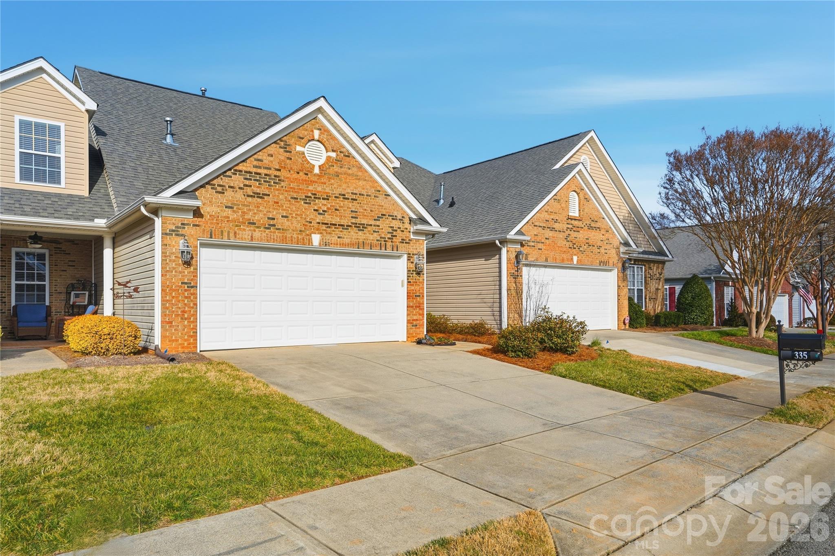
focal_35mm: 23
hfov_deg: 76.1
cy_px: 278
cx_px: 418
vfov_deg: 55.1
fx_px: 533
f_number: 13
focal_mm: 23
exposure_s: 1/1600
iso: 50
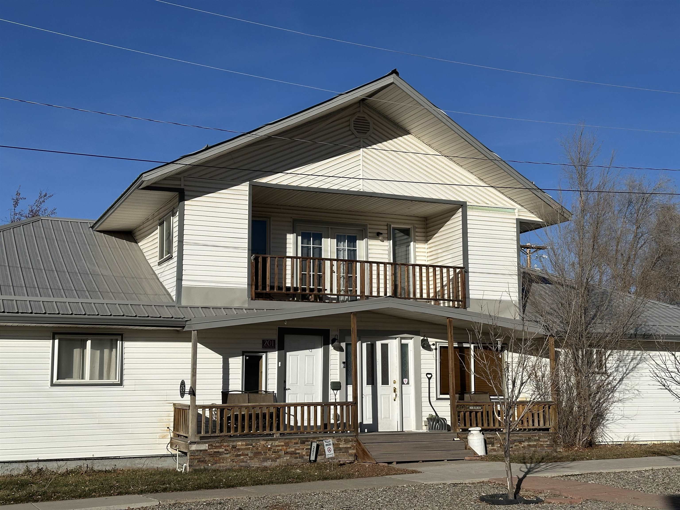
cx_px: 340
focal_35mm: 48
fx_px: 943
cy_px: 255
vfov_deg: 30.3
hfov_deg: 39.7
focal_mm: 6.86
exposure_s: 1/10870
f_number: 1.78
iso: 64
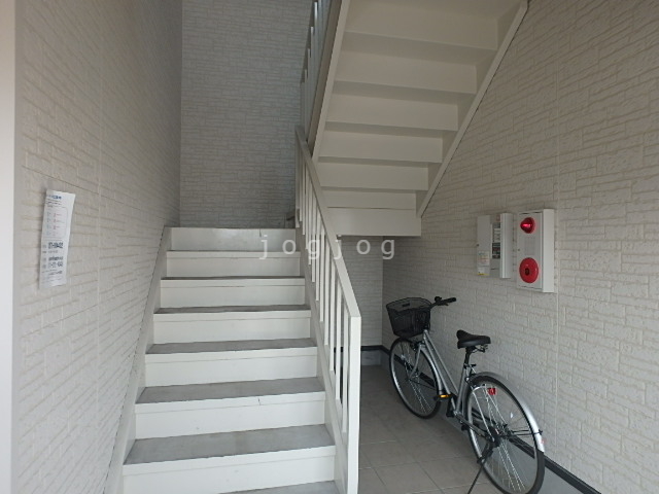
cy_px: 247
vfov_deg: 63.4
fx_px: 400
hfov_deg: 79.0
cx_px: 330
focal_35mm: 21
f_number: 3.5
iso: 125
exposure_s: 1/80
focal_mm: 3.7
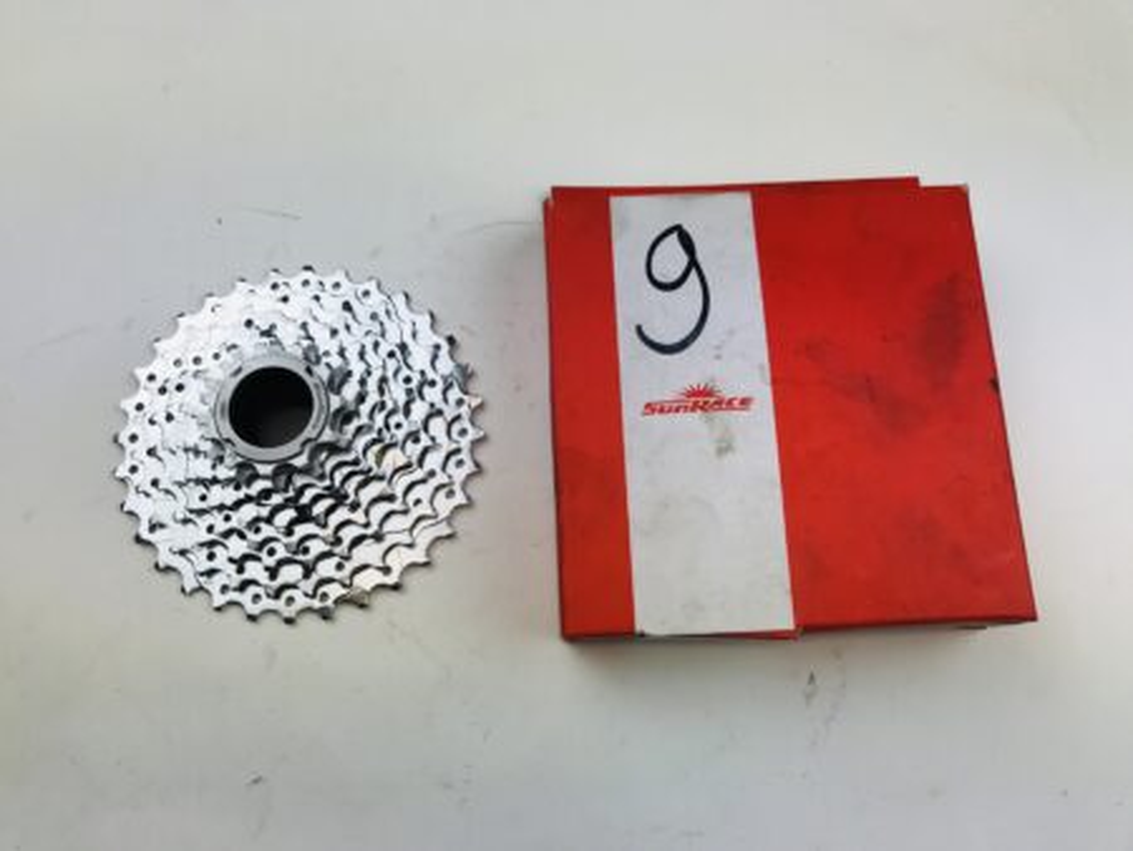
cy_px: 426
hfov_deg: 63.4
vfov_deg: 49.8
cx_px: 566
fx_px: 917
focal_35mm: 28
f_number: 1.8
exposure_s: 1/267
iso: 20
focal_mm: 3.99
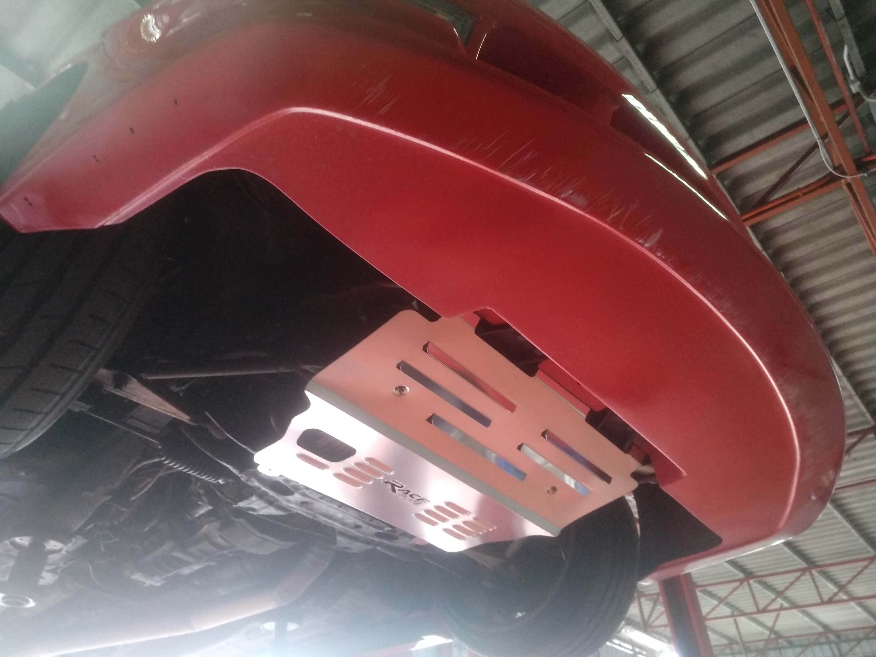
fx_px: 557
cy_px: 328
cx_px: 438
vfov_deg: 61.1
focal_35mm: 22
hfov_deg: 76.4
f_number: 2.2
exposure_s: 1/20
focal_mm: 3.81
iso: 800
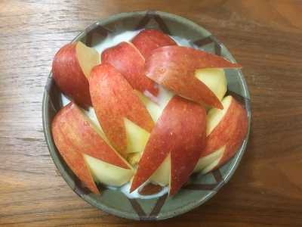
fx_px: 253
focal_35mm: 29
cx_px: 151
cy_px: 114
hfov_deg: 61.7
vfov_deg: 48.2
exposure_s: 1/33
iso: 200
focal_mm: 4.15
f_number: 2.2
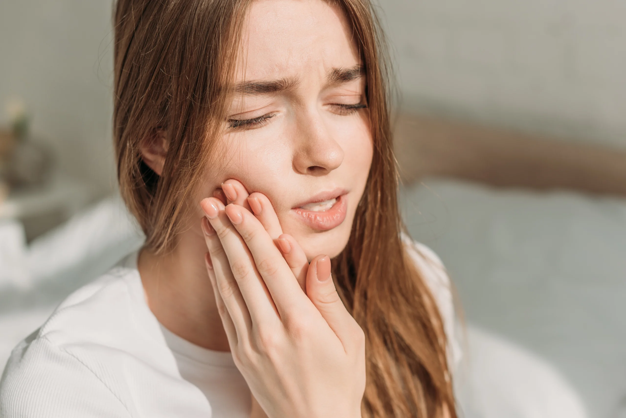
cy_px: 209
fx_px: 870
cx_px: 313
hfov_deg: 39.6
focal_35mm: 50
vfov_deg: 27.0
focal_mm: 50
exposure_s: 1/640
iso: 80
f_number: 3.5
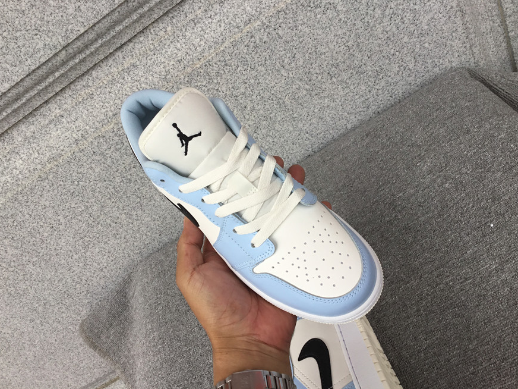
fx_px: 479
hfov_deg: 56.8
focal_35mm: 32
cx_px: 254
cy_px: 191
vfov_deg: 44.2
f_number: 2.4
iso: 25
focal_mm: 3.3
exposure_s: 1/151
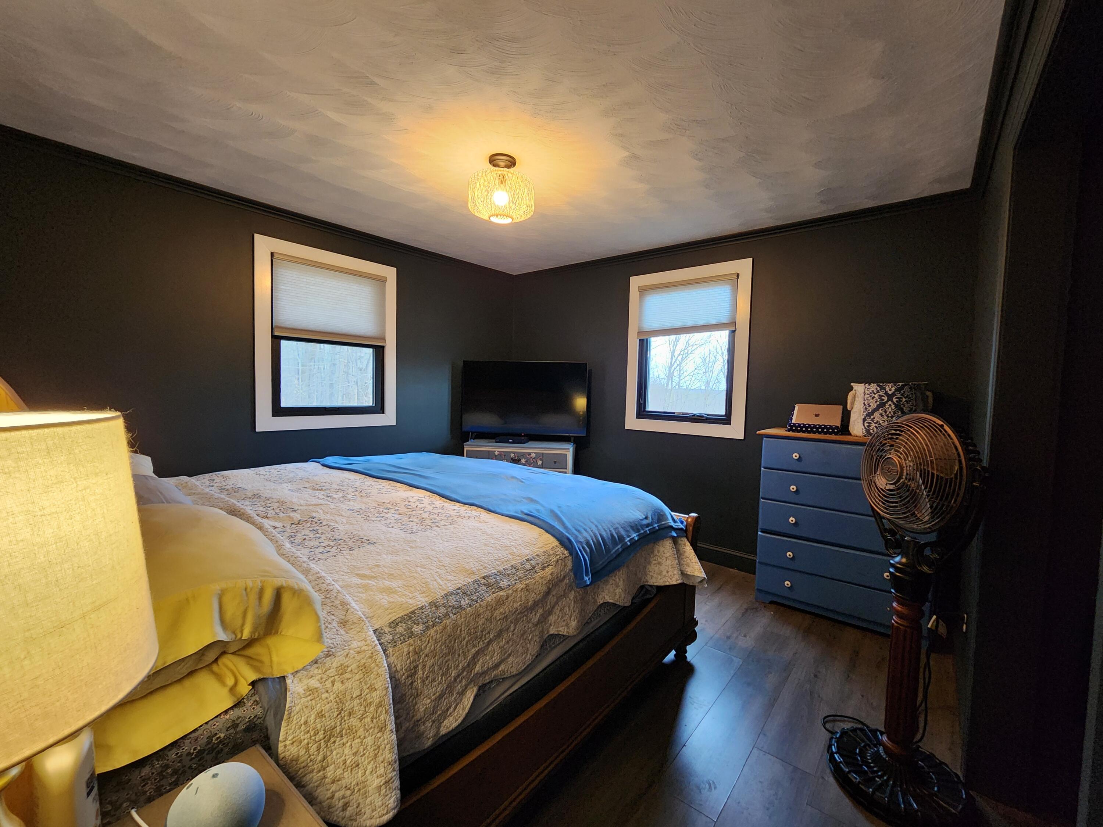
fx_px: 414
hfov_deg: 106.2
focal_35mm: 13
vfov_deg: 89.9
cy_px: 414
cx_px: 552
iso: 400
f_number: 2.2
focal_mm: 2.2
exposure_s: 1/30
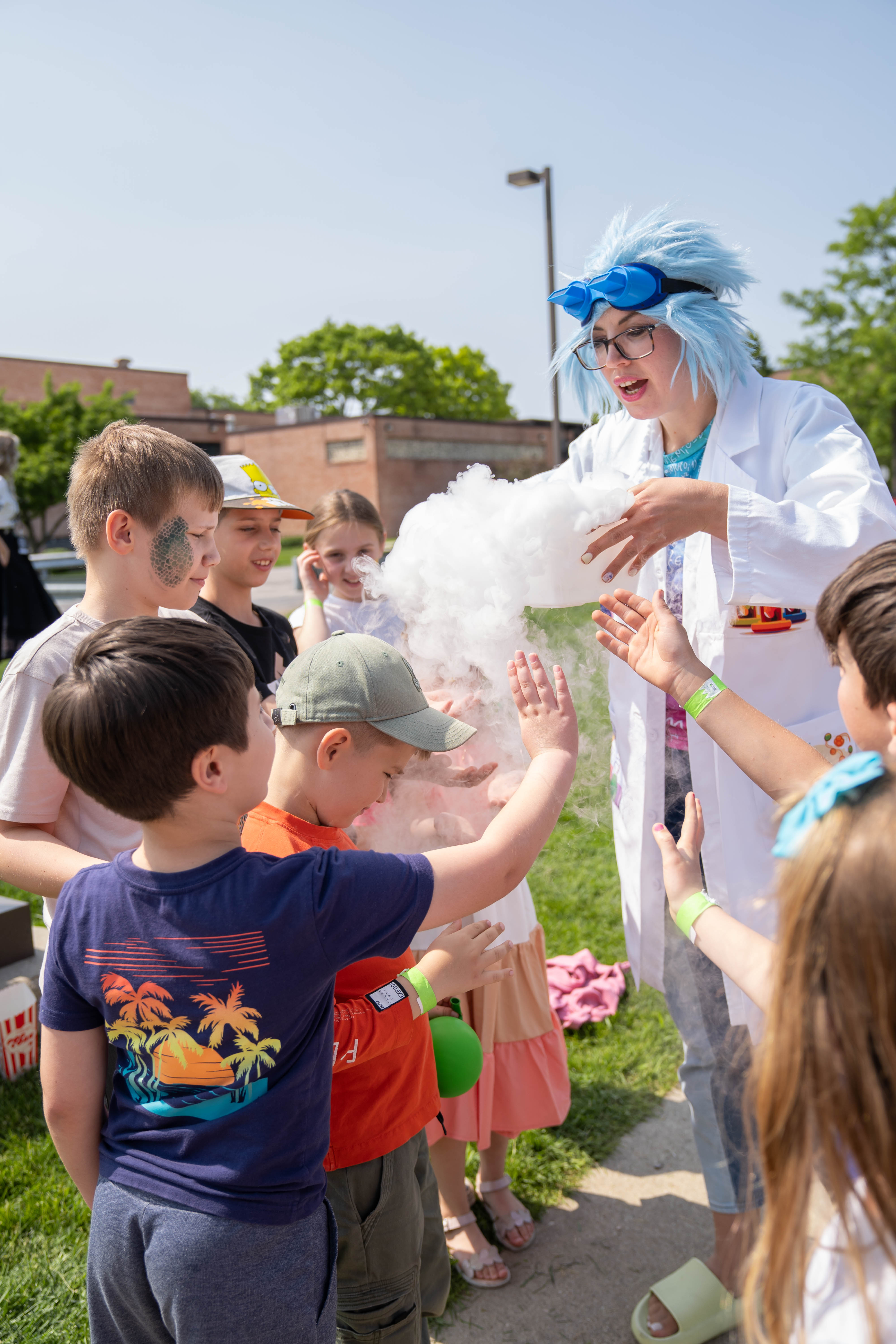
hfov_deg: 42.3
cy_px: 672
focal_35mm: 31
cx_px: 448
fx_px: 1157
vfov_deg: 60.3
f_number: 3.5
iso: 80
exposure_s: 1/800
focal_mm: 31
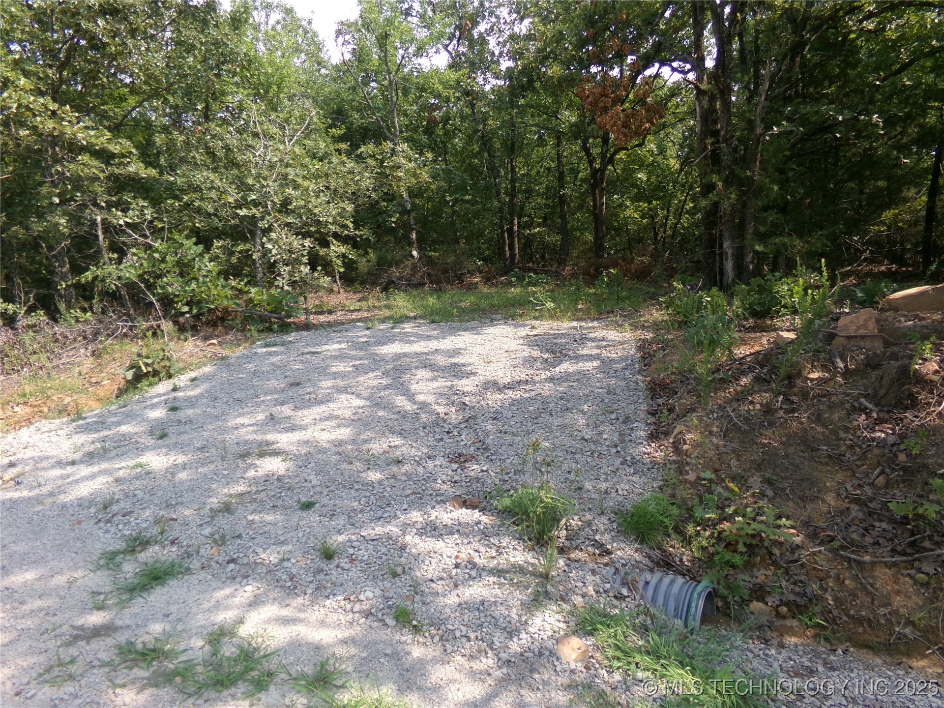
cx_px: 472
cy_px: 354
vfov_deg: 56.8
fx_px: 654
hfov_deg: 71.6
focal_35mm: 24
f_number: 3.7
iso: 100
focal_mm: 4.3
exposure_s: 1/340
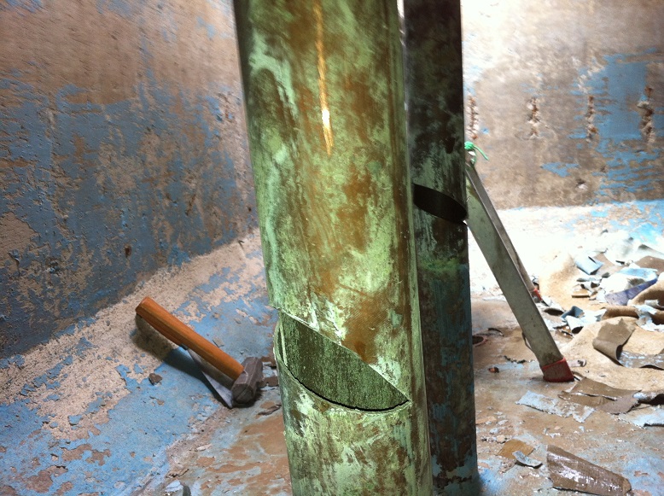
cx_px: 332
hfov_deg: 52.7
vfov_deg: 40.6
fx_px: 670
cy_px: 248
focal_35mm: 35
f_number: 2.8
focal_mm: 3.85
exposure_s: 1/15
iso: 100
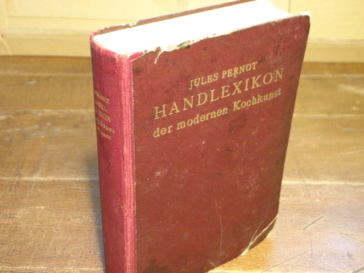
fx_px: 494
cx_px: 182
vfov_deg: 30.9
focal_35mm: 47
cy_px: 136
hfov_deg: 40.4
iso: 400
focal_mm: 8.6
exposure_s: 1/4
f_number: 3.9
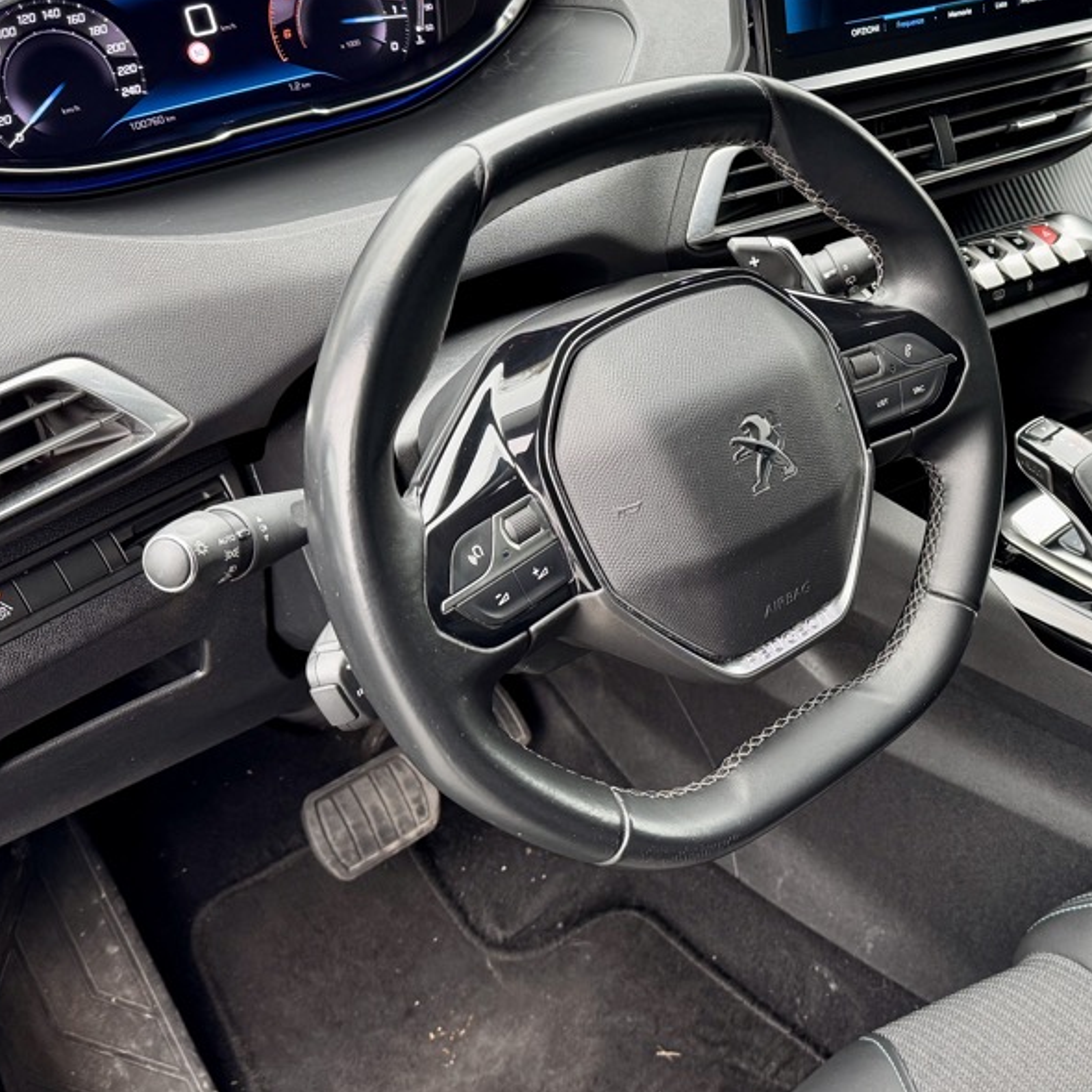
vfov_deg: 39.9
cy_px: 444
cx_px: 827
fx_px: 1499
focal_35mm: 42
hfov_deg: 38.9
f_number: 1.78
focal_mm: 6.76
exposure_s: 1/121
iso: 125
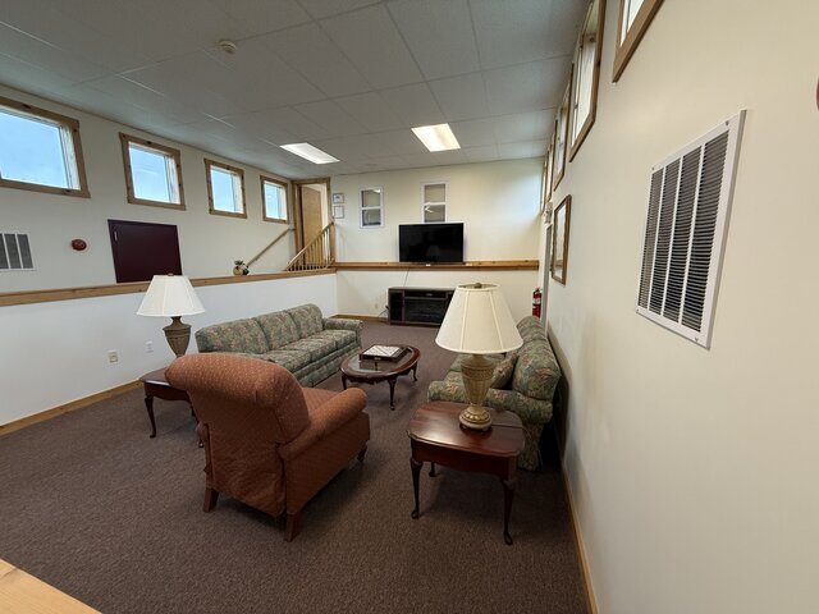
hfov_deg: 102.1
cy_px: 307
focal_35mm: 14
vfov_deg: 85.7
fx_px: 331
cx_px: 410
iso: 200
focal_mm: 2.22
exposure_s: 1/60
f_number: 2.2
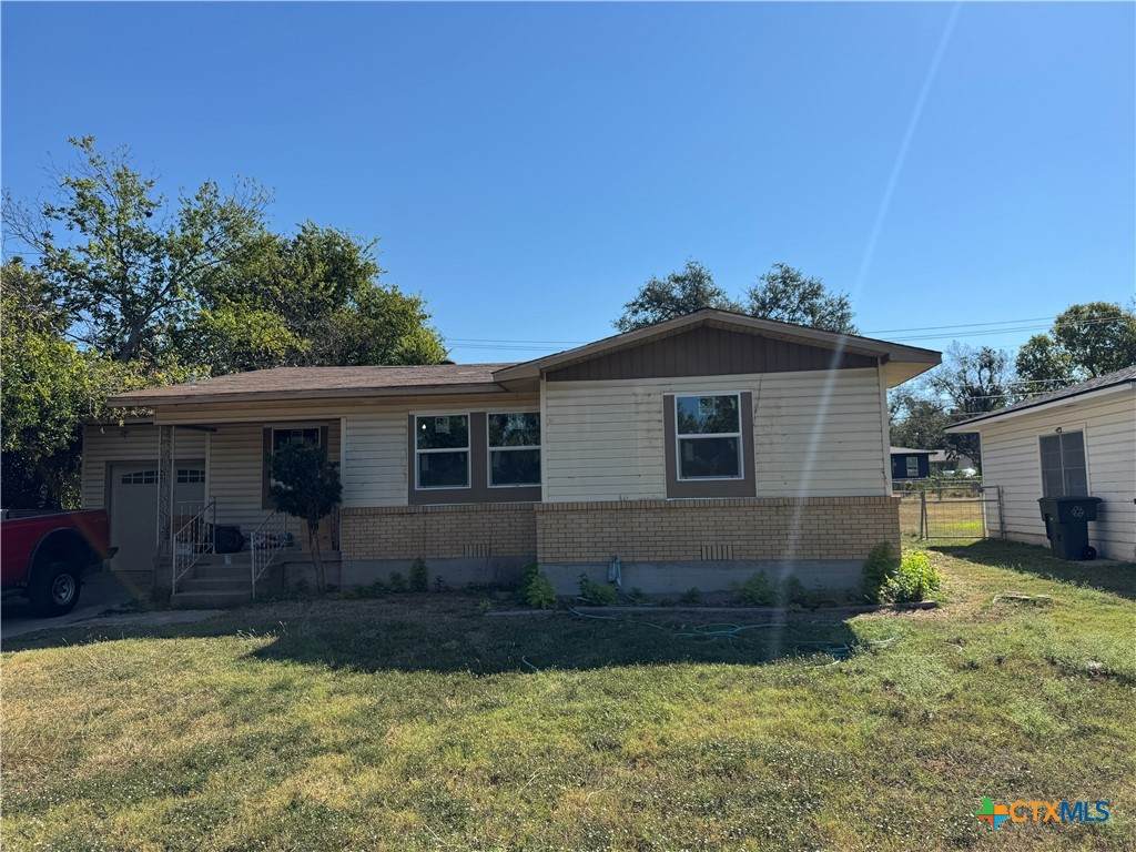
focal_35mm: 24
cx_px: 568
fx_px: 788
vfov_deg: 56.8
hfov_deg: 71.6
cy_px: 426
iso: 80
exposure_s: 1/6410
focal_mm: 6.76
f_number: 1.78
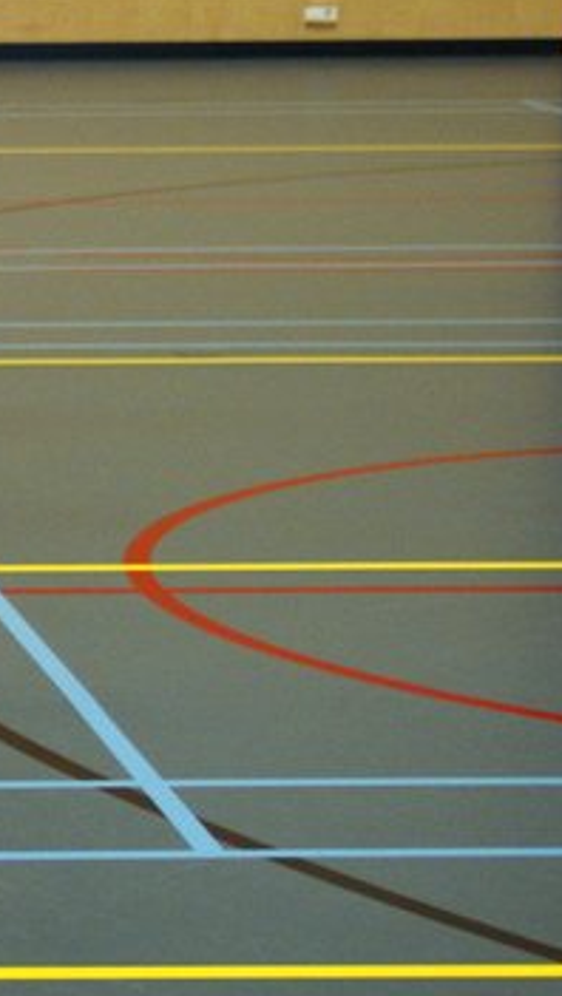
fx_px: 4964
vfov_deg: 11.4
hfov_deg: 6.1
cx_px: -996
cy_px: 234
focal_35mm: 188
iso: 400
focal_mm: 35
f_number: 2.8
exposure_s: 1/125
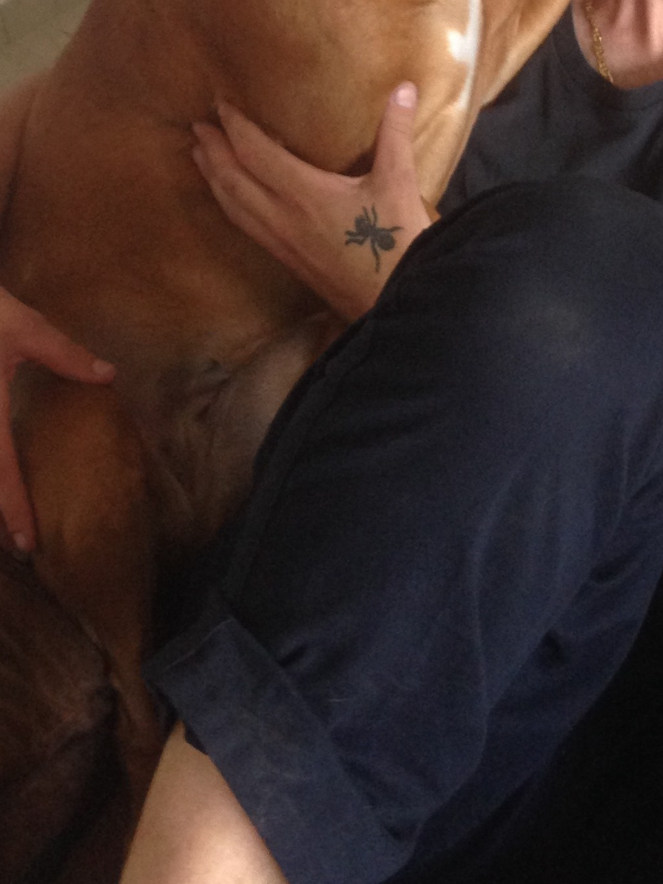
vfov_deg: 23.4
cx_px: 263
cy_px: 1
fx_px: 2042
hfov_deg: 18.4
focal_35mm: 80
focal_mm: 4.12
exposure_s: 1/20
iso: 125
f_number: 2.4
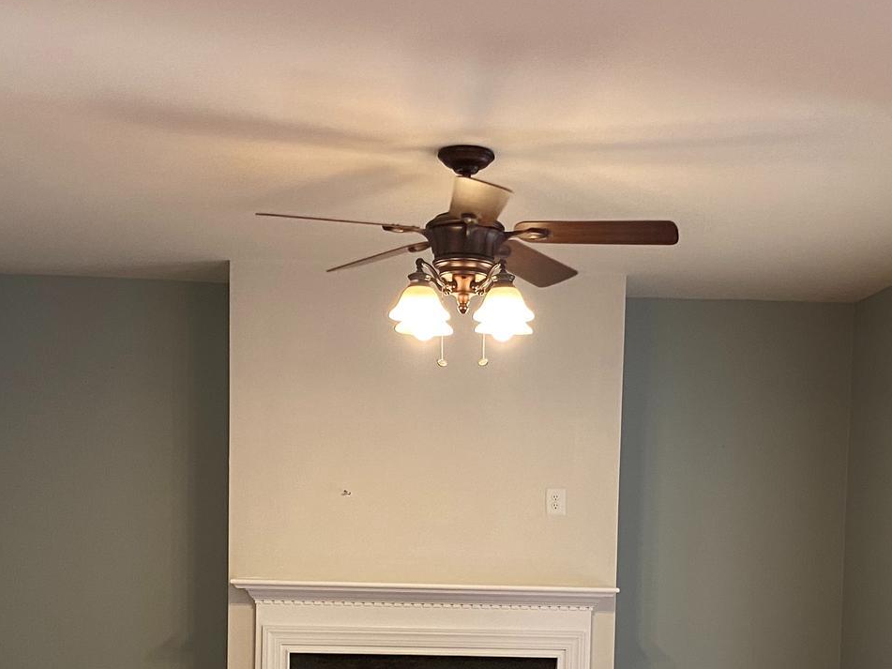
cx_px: 448
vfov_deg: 25.1
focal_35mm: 56
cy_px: 632
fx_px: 1443
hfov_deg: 34.4
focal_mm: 4.25
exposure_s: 1/60
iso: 100
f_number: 1.8
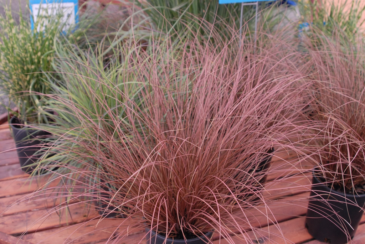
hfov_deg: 46.4
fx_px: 426
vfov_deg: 32.0
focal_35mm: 42
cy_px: 122
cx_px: 182
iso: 400
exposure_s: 1/160
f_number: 6.3
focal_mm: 28
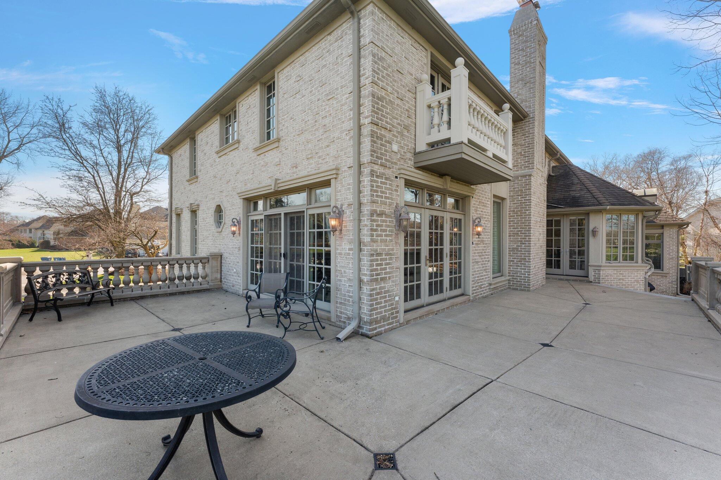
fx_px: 280
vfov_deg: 81.2
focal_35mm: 14
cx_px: 360
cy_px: 240
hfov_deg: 104.3
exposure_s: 1/60
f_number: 9
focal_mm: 14
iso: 640
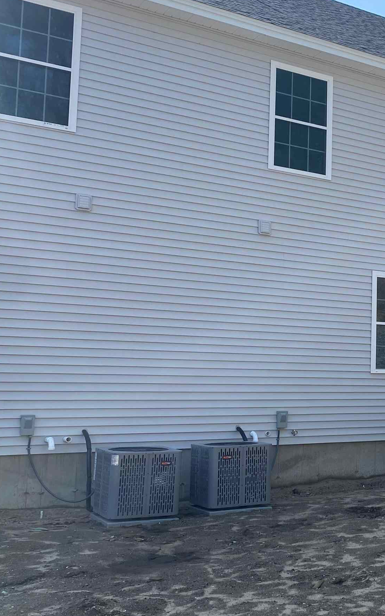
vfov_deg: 41.8
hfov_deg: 24.7
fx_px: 806
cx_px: 443
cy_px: 308
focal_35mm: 48
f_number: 1.8
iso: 32
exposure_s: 1/1330
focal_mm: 4.25
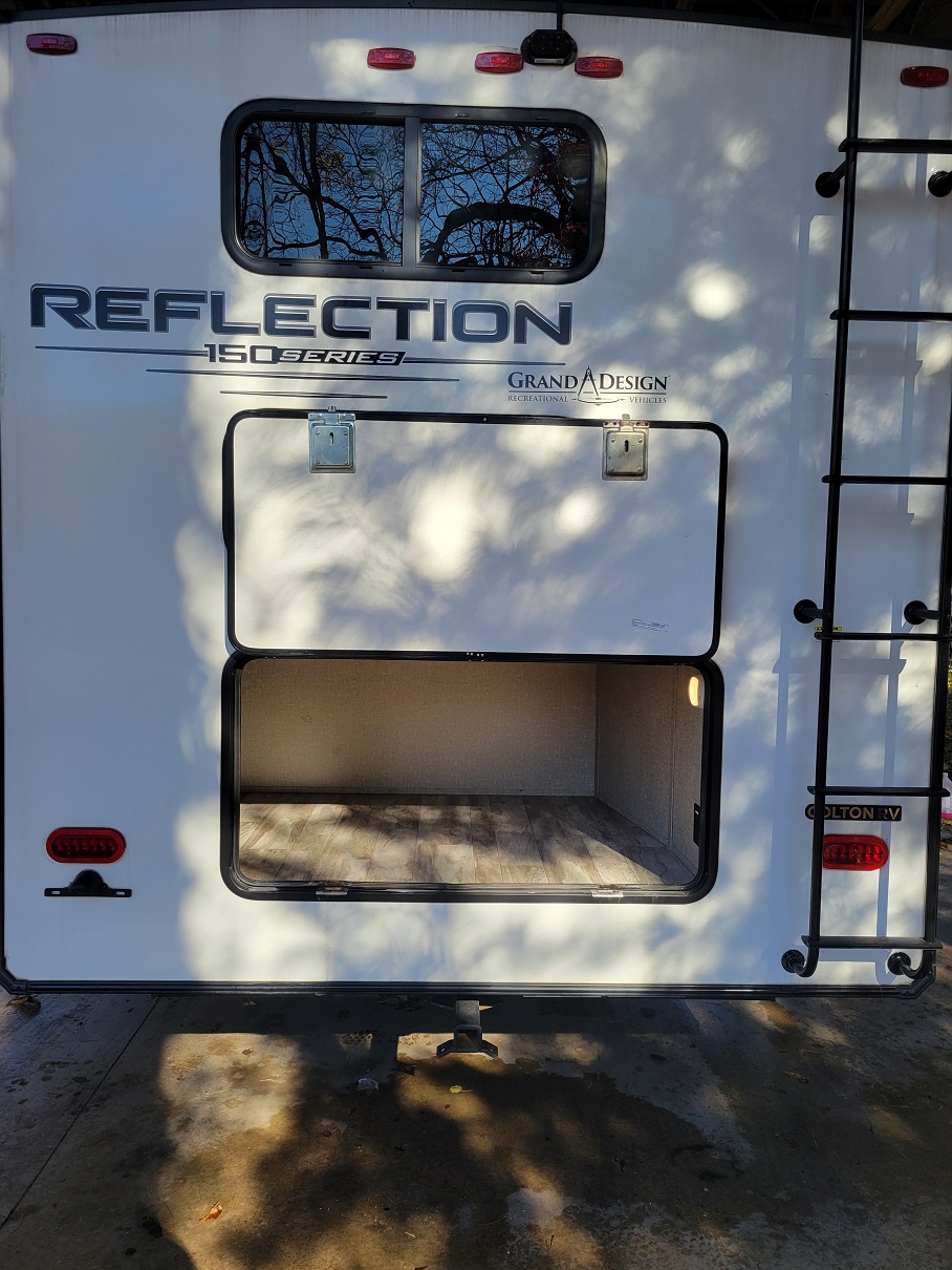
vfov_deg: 67.3
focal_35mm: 26
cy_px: 635
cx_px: 476
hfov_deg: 53.1
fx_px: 953
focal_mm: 5.4
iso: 40
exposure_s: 1/641
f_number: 1.8
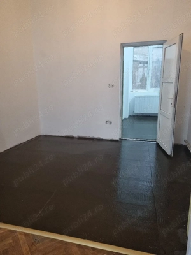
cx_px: 96
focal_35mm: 26
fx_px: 191
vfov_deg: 67.3
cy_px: 128
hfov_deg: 53.1
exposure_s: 1/33
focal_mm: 5.4
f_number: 1.8
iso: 500
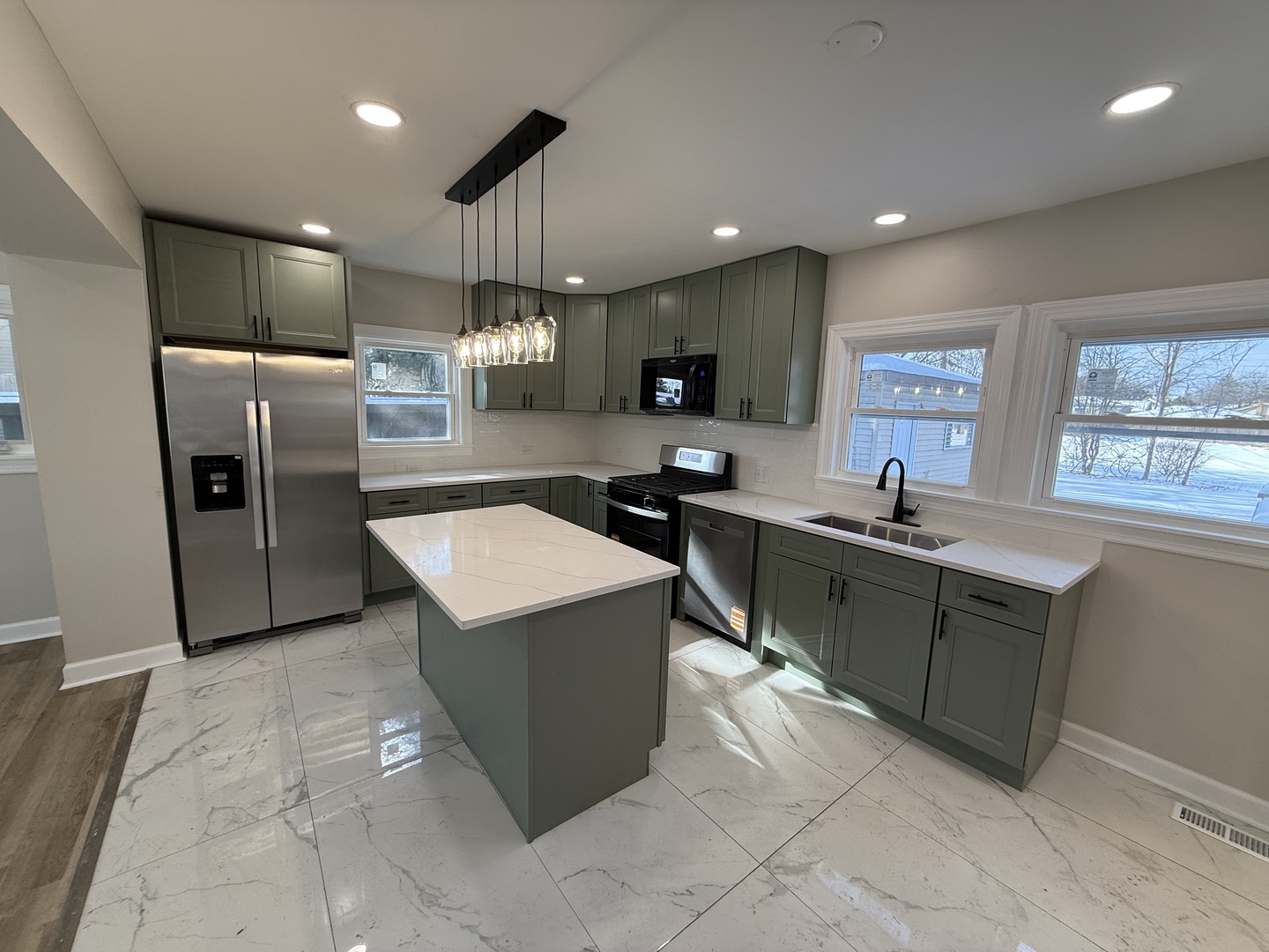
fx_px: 513
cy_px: 476
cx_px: 634
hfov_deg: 102.1
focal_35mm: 14
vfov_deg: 85.7
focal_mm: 2.22
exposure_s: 1/120
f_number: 2.2
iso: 64
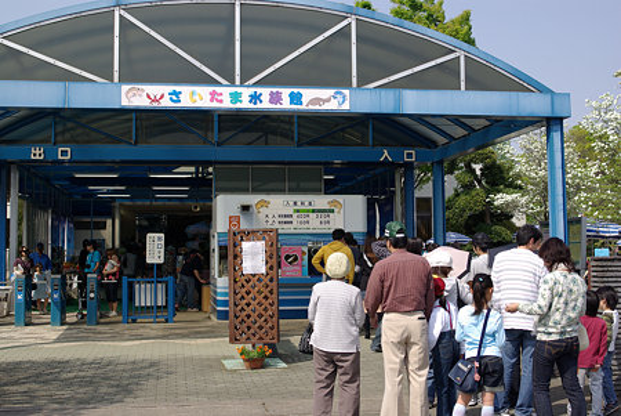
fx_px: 803
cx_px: 310
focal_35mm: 46
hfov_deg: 42.3
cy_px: 208
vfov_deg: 29.0
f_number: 7.1
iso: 100
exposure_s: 1/250
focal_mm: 31
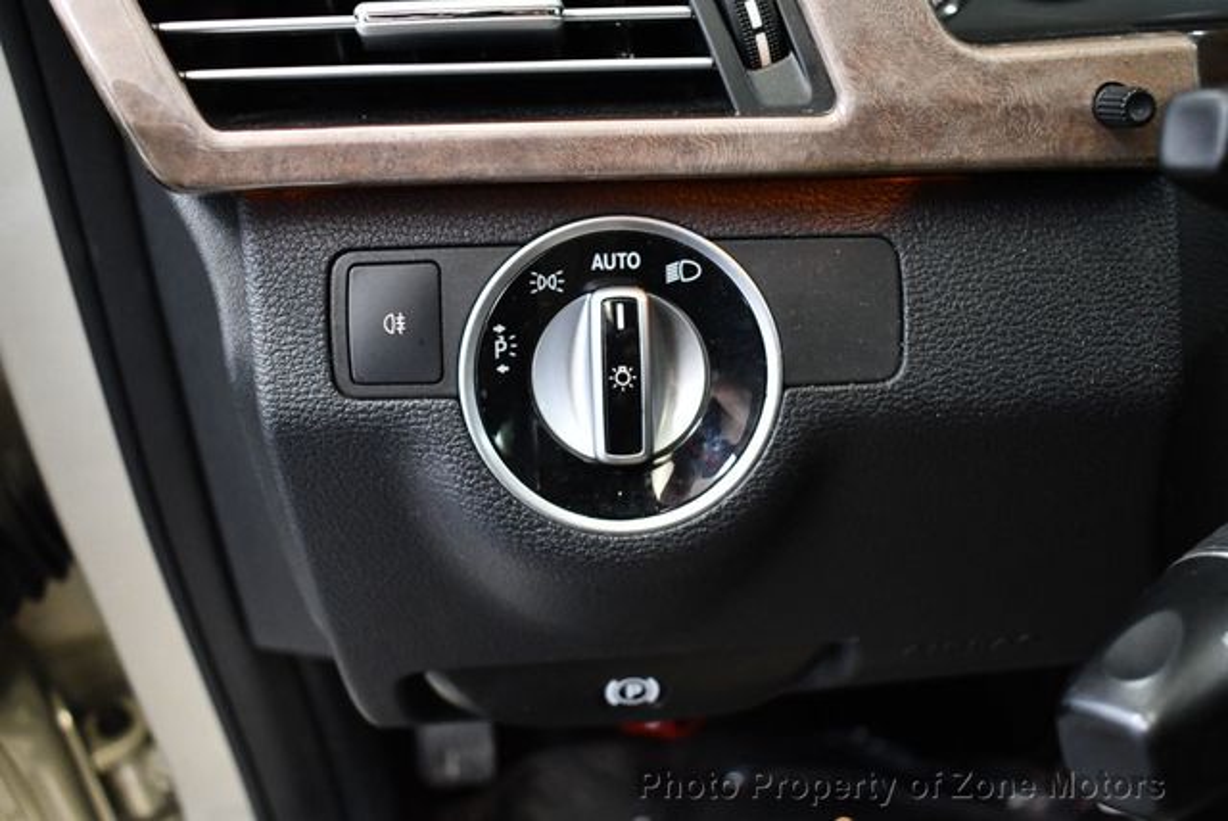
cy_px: 410
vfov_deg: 36.9
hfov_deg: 53.1
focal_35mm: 36
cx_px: 614
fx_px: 1229
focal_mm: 18
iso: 3200
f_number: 3.5
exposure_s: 1/80
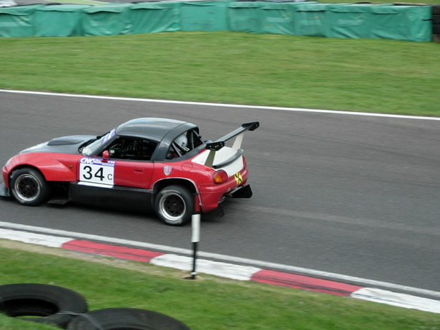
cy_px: 165
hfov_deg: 17.4
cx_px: 220
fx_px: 1436
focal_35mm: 113
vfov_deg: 13.1
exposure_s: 1/235
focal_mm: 23.4
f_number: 4.9
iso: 64
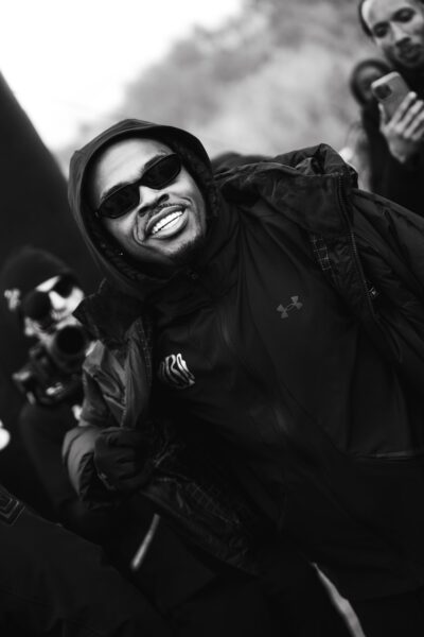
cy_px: 318
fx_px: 1237
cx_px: 212
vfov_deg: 28.8
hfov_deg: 19.5
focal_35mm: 70
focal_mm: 70
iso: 250
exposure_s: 1/800
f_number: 3.2
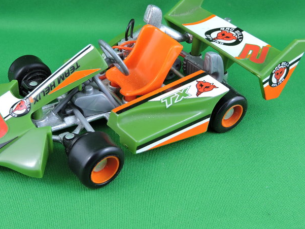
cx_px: 129
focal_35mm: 45
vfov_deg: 32.0
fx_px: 397
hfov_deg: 42.0
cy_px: 83
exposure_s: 1/30
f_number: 3.8
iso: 180
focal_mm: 6.3
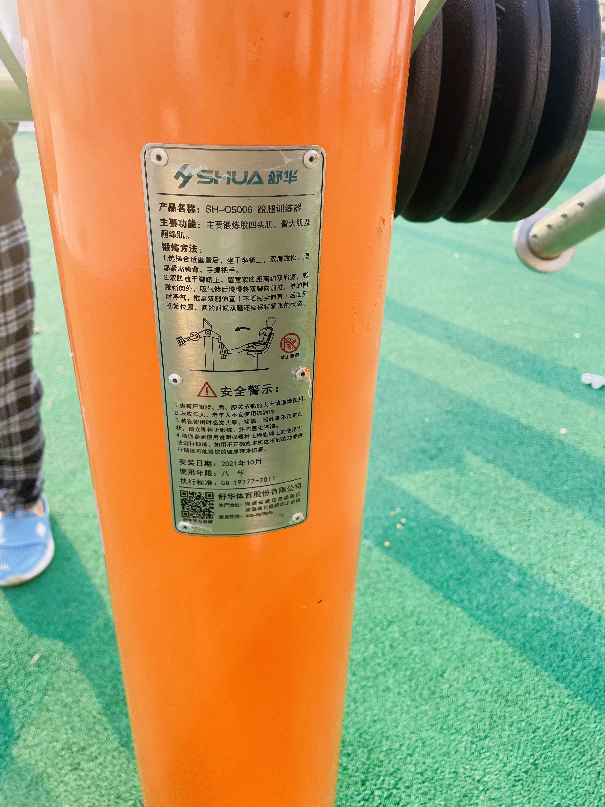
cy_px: 404
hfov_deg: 53.1
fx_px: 606
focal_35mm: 26
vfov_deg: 67.3
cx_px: 302
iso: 32
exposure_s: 1/333
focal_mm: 4.2
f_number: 1.6
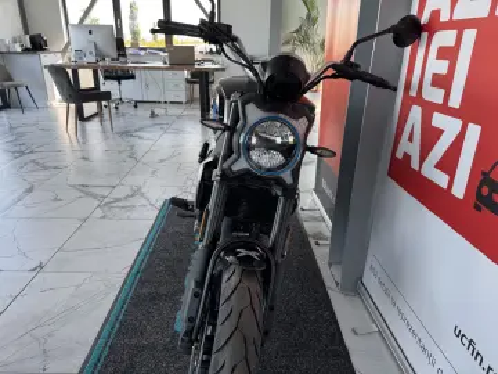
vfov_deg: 56.8
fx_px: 345
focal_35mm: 24
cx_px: 249
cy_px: 187
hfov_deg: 71.6
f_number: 1.78
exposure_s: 1/121
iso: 80
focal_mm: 6.76
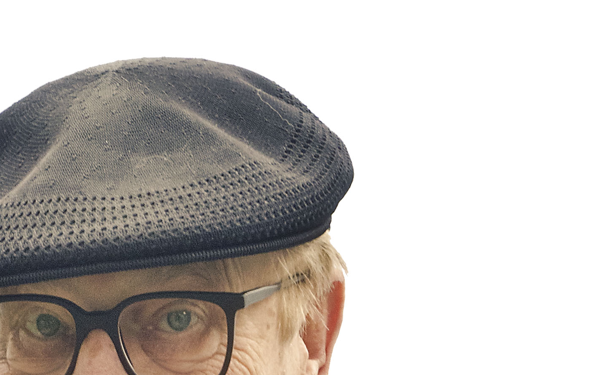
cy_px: 960
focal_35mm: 137
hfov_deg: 15.1
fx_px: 2240
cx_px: 92
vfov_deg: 8.6
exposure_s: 1/160
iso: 800
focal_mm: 26
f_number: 7.1
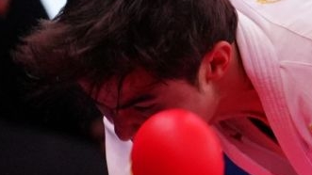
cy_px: 38
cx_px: 813
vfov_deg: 1.2
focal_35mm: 992
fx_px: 8205
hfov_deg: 2.2
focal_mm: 174
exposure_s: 1/1000
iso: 2500
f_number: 2.8
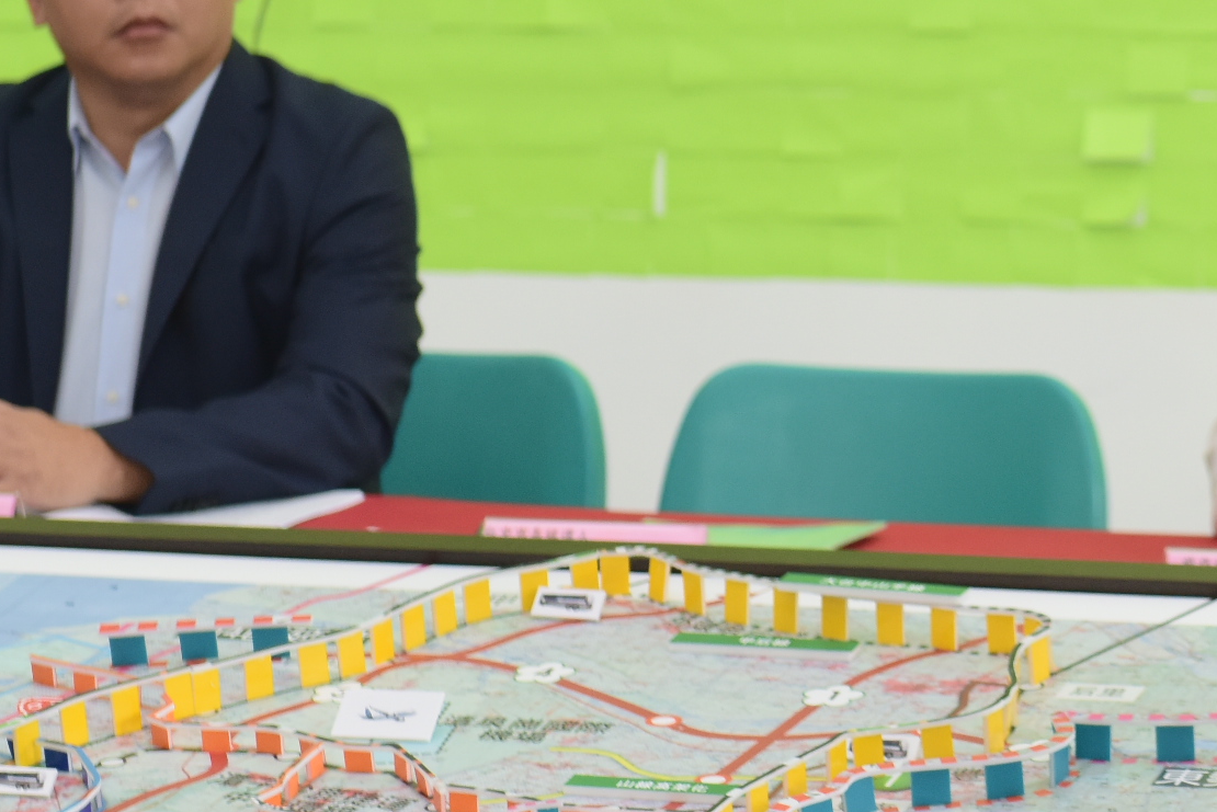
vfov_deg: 6.9
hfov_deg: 10.3
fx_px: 6730
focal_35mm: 199
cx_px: 1203
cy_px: 267
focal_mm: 60
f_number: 4
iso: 1000
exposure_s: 1/200
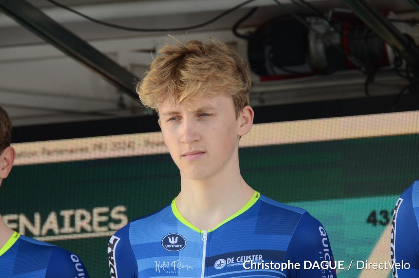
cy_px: 139
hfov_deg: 6.9
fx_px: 3485
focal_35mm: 300
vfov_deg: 4.6
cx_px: 210
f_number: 9
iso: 320
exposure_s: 1/125
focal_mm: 200
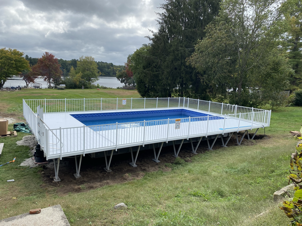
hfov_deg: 67.3
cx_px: 151
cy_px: 113
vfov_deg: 53.1
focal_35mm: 26
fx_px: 227
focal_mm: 4.25
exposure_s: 1/1678
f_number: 1.8
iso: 32
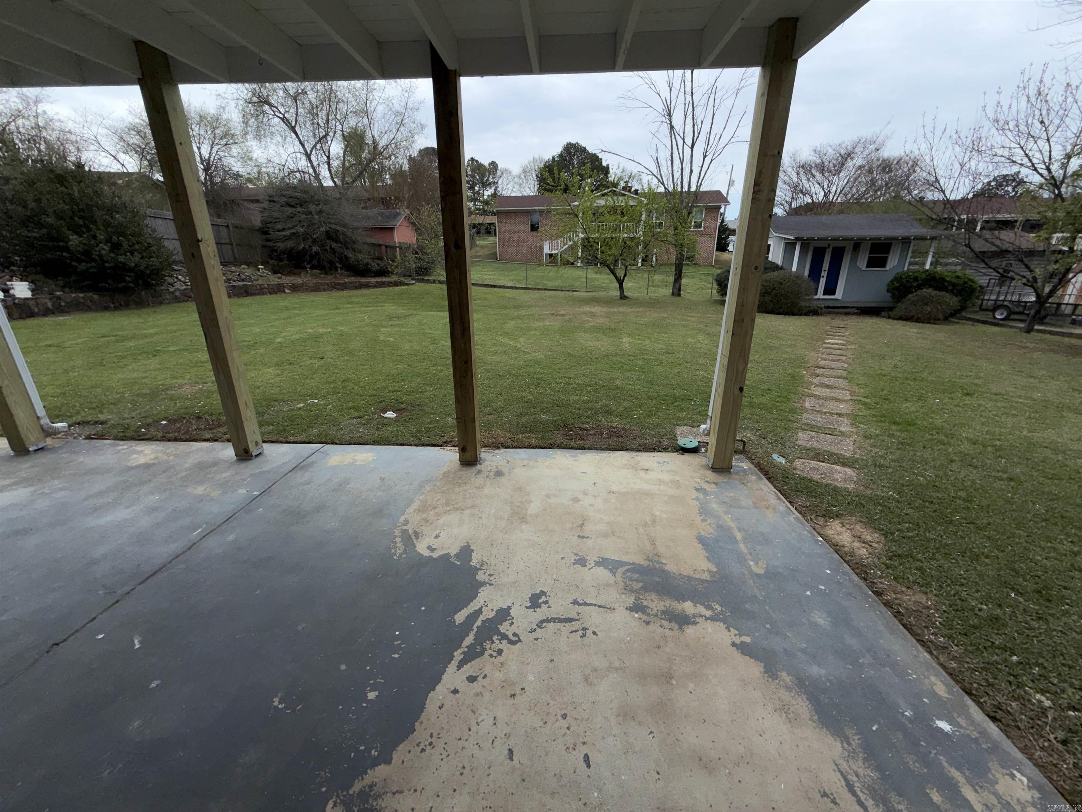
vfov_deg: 85.7
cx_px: 541
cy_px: 406
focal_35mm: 14
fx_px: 438
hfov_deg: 102.1
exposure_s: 1/1368
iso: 16
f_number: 2.2
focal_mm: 2.22
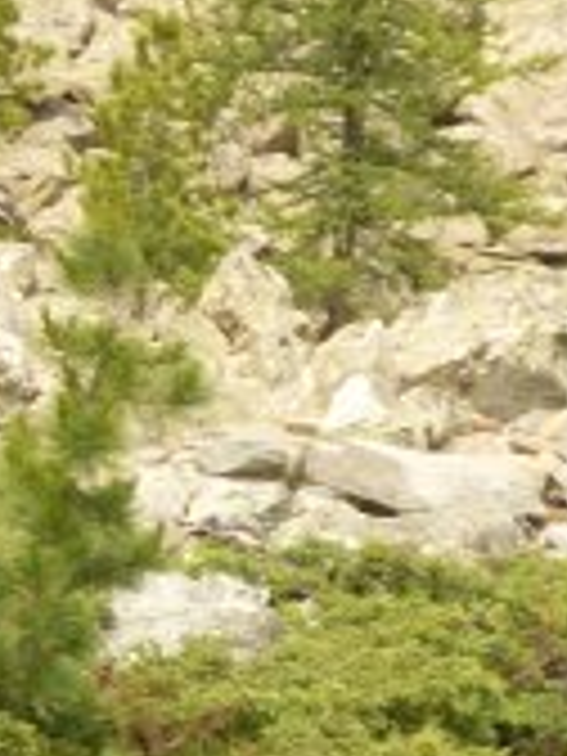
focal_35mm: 450
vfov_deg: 4.4
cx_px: -230
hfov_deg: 3.3
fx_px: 9828
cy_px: 580
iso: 80
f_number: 5.3
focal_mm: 19.1
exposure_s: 1/160
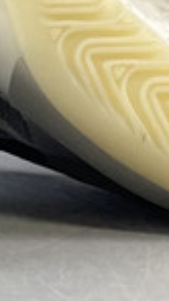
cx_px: -381
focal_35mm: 192
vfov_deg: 11.1
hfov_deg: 5.8
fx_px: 1533
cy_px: -26
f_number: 1.8
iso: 125
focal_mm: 4.25
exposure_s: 1/100
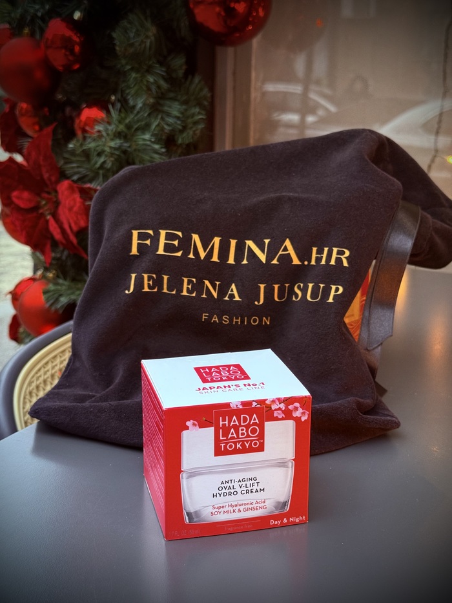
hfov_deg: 30.3
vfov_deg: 39.7
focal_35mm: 48
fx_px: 835
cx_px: 226
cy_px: 302
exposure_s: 1/50
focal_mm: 6.76
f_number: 1.78
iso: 100
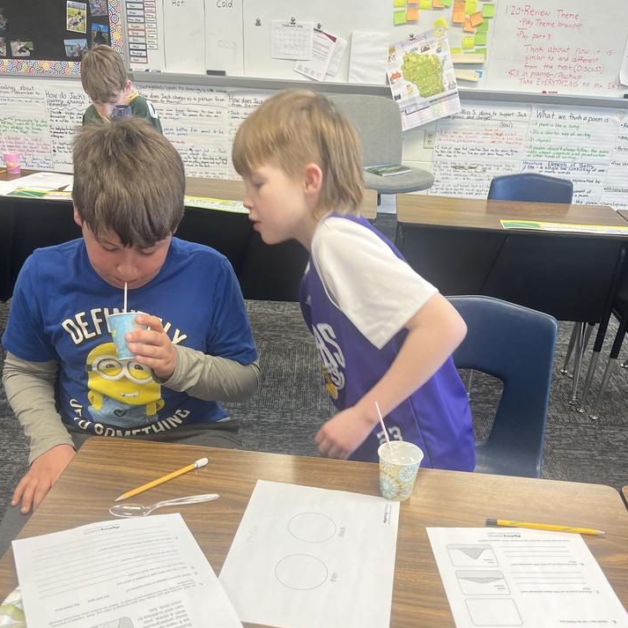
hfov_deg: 49.7
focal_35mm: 33
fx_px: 677
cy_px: 450
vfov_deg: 48.3
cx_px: 299
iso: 64
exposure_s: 1/60
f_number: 1.6
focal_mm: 5.1
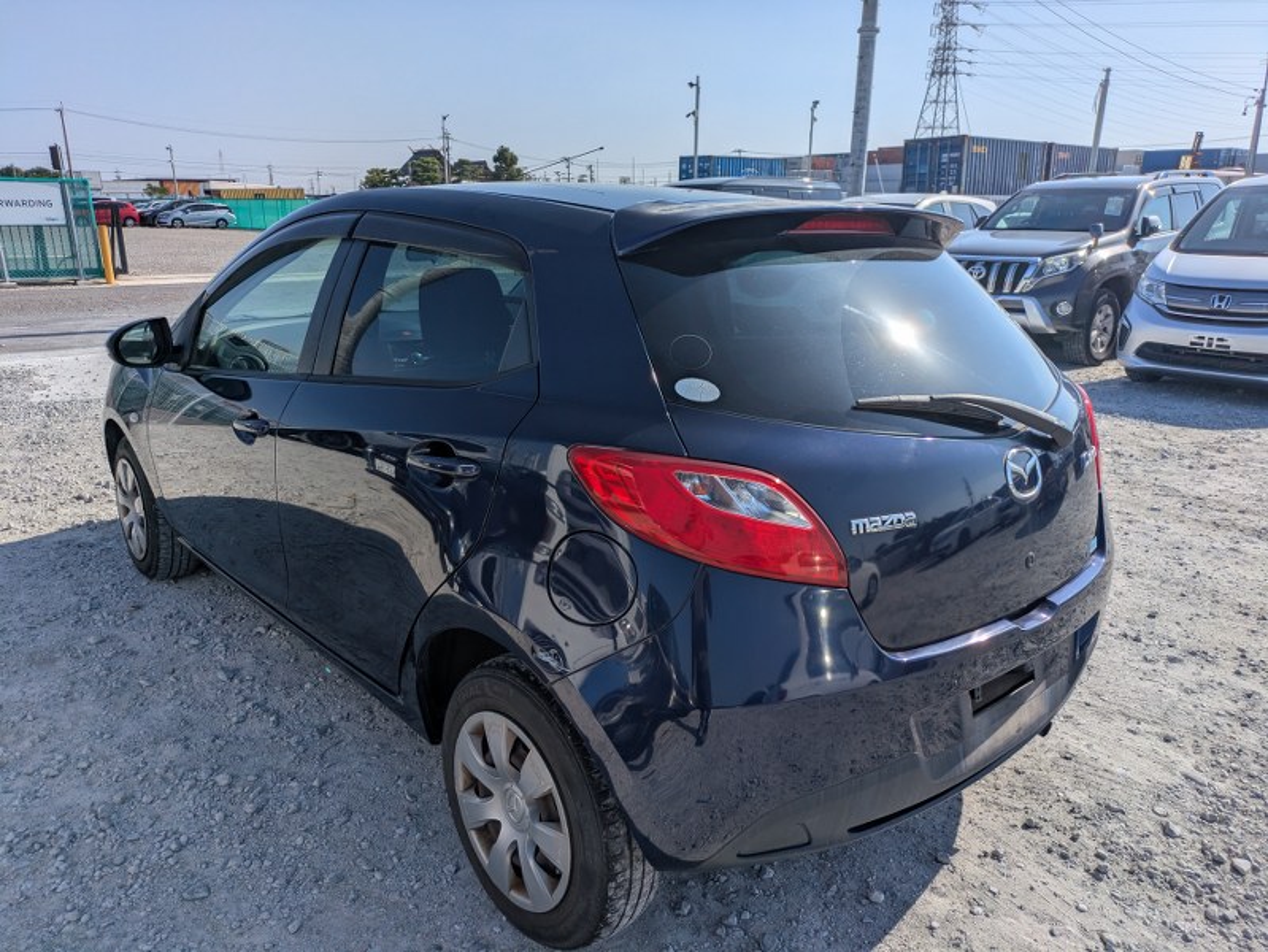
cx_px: 634
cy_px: 476
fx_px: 916
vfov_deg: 54.9
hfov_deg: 69.4
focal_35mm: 25
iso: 51
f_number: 1.89
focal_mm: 5.43
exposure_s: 1/3745
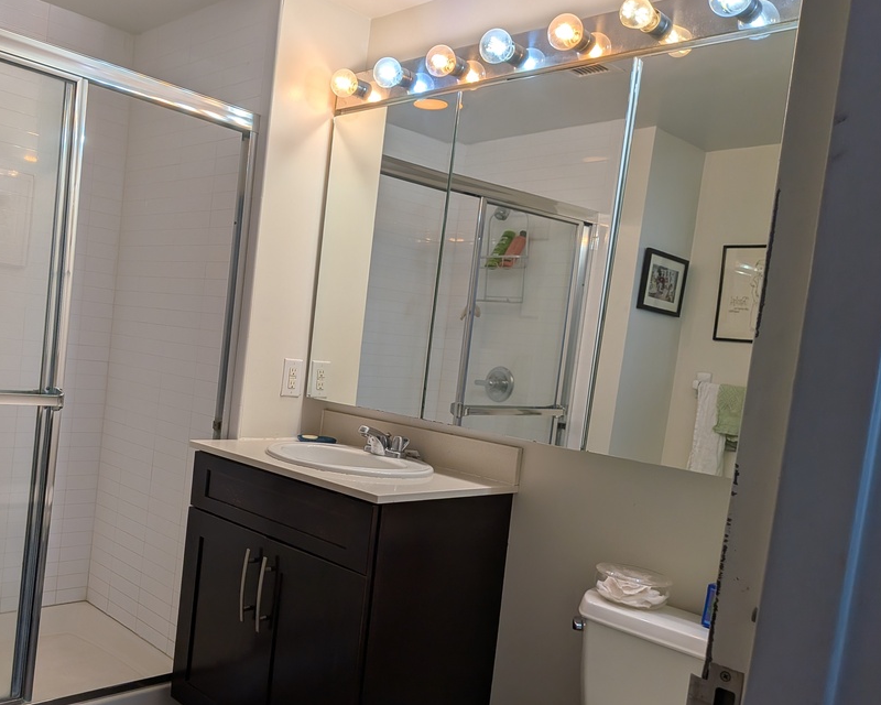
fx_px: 782
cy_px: 392
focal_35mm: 30
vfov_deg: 48.4
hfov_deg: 57.9
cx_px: 324
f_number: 1.7
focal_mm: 4.53
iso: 26
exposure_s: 1/126
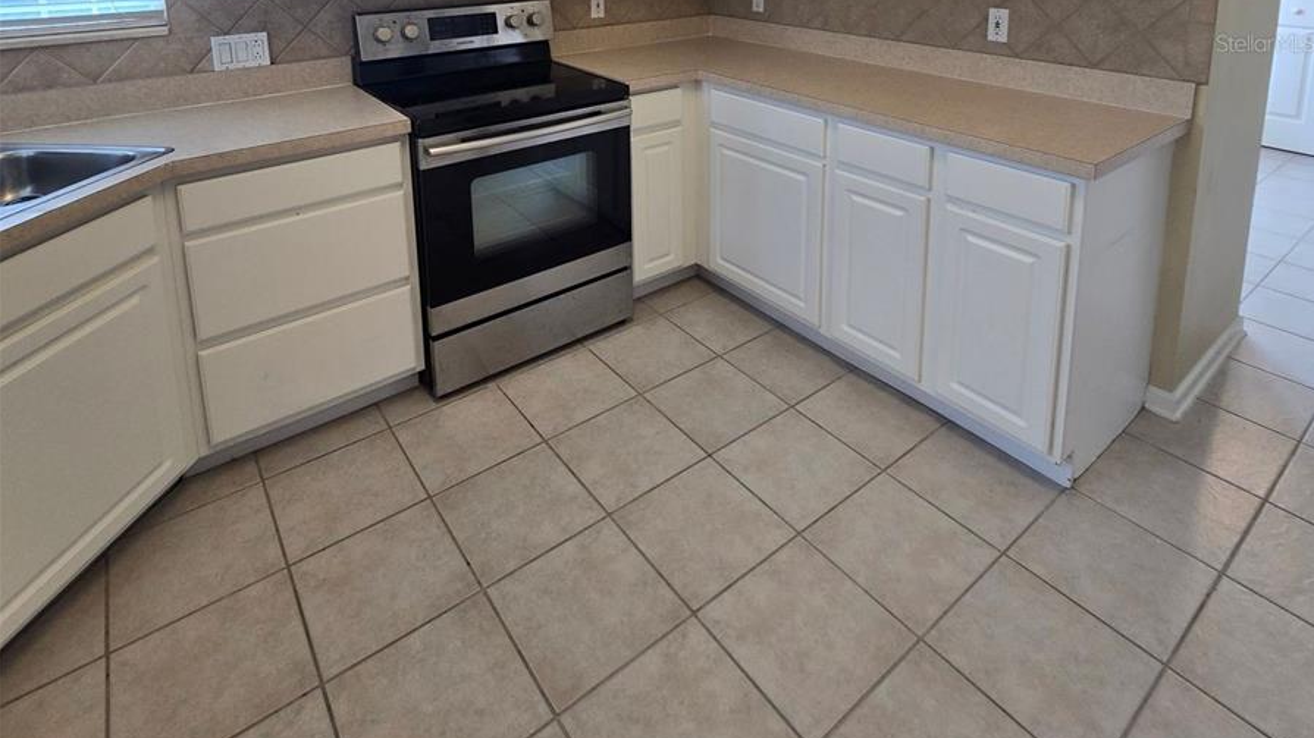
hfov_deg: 89.6
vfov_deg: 50.1
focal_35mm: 19
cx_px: 659
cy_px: 43
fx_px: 662
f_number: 2.2
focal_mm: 2.2
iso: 80
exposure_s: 1/60
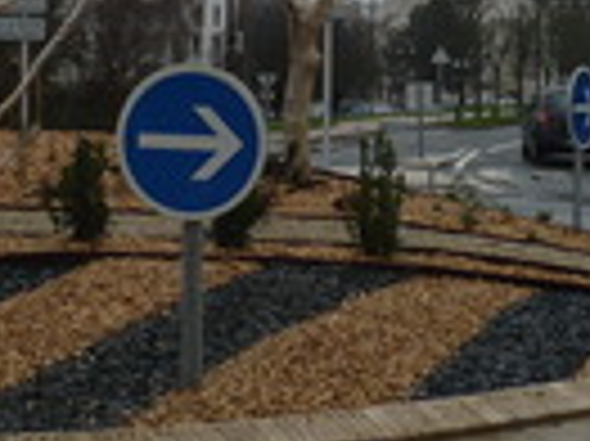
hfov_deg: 18.4
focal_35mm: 107
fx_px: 1822
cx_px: 207
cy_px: 14
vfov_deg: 13.6
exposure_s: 1/400
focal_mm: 5.8
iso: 100
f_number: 2.8
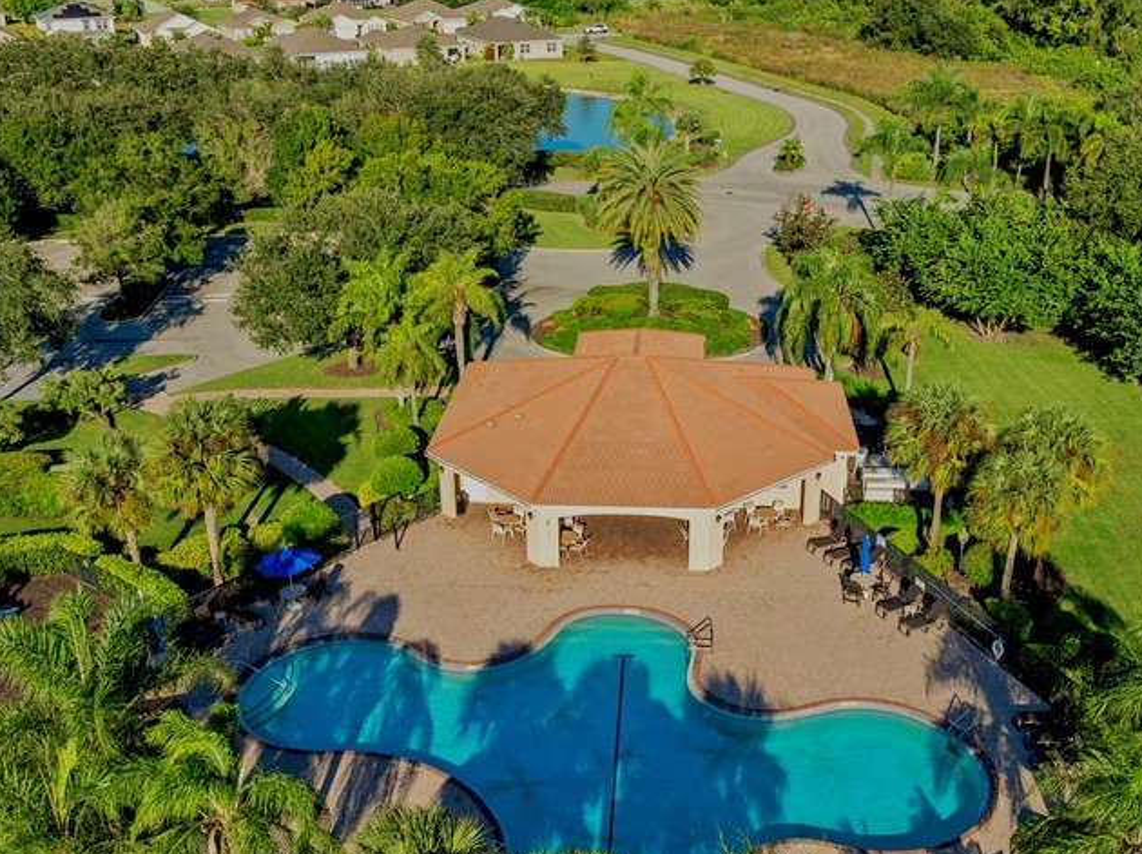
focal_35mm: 39
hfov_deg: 47.8
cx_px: 631
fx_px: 1285
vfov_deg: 36.7
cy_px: 486
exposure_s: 1/1000
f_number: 2.8
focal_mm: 12.29
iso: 110
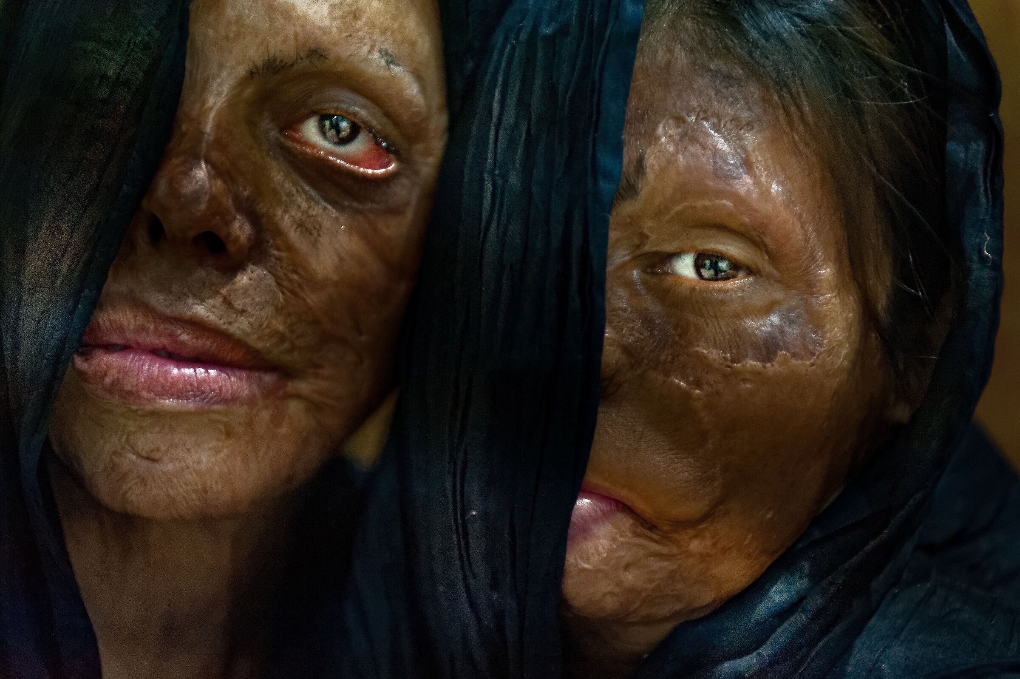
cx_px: 510
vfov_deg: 19.4
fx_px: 1982
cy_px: 340
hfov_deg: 28.9
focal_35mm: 70
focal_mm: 70
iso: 2500
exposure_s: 1/80
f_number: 2.8
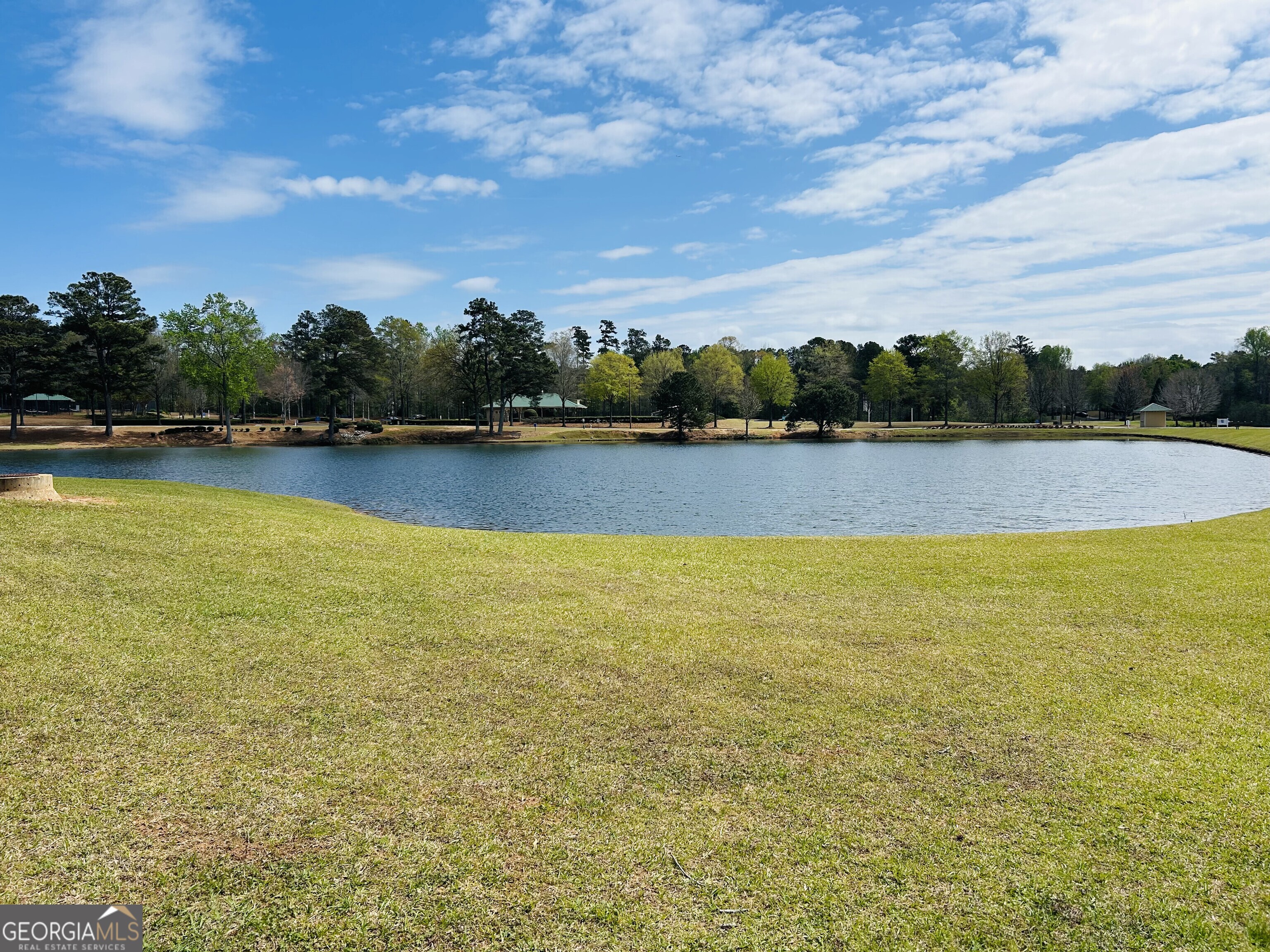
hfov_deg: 67.3
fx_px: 954
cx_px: 635
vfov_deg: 53.1
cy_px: 476
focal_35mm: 26
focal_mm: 5.7
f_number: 1.5
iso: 50
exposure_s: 1/5882
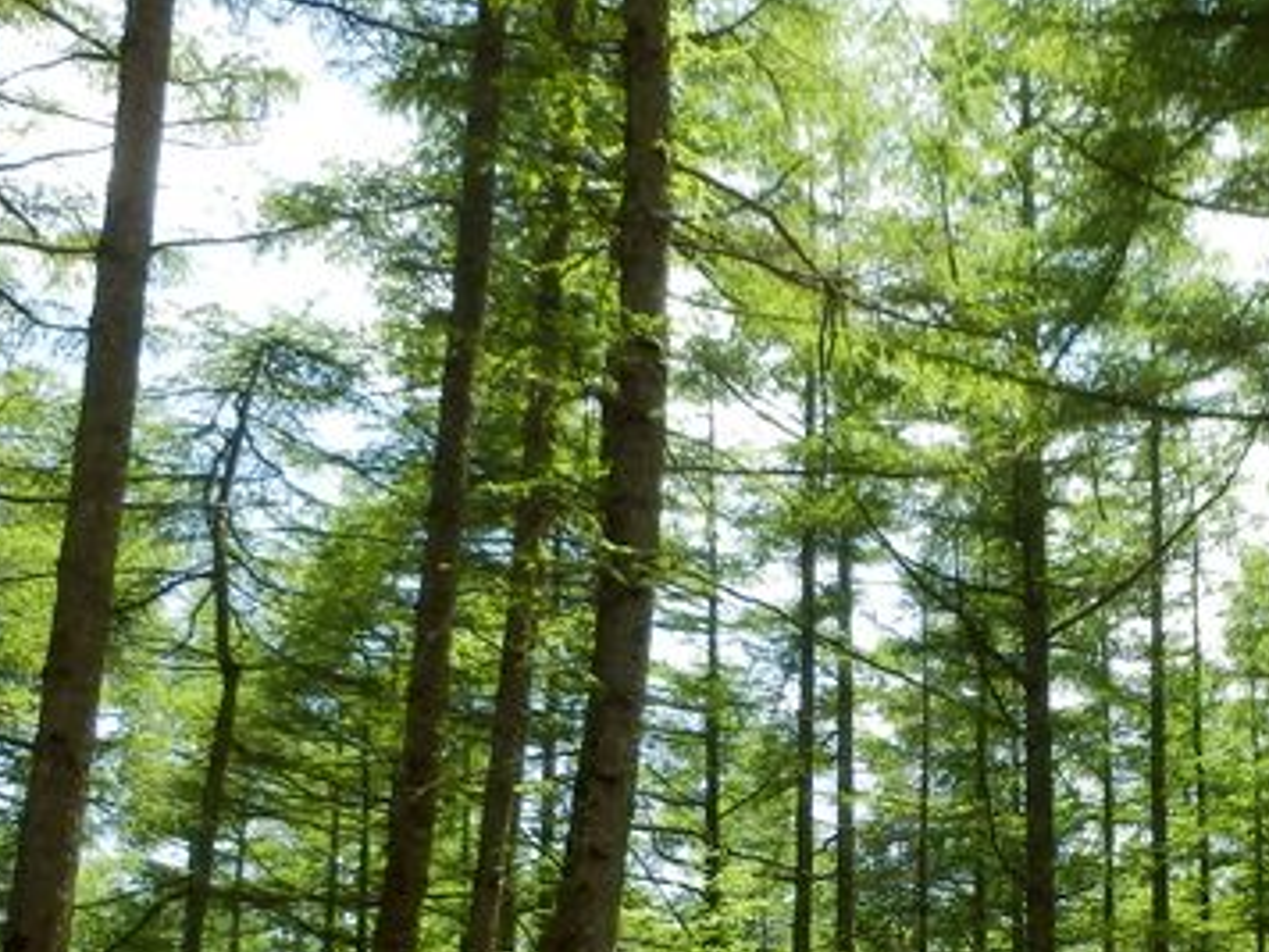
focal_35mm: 54
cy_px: 923
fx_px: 1980
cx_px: 1027
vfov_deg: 25.8
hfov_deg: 34.4
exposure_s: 1/250
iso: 80
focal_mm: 4.2
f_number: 3
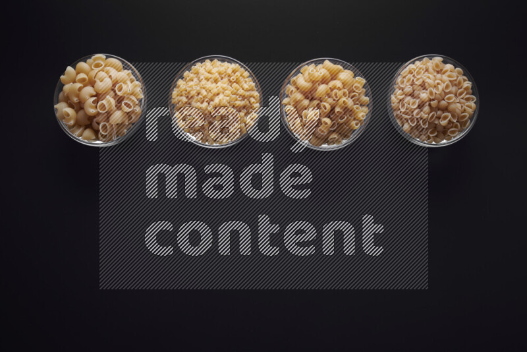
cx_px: 264
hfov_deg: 39.6
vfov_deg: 27.0
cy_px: 176
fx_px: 732
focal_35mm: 50
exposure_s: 1/100
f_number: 8
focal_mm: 50
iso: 100
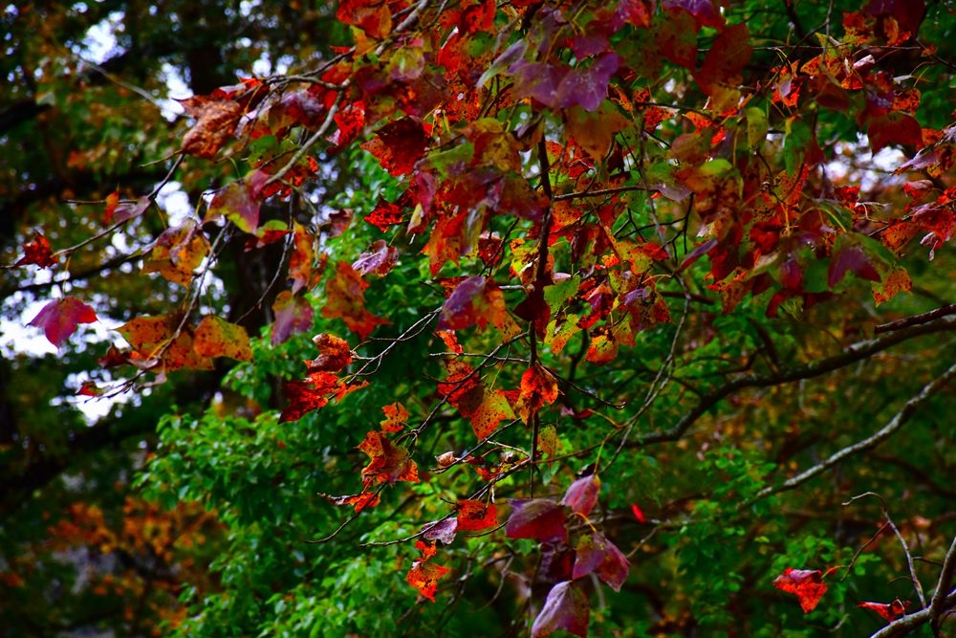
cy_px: 319
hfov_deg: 11.8
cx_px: 478
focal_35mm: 174
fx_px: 4621
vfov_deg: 7.9
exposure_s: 1/160
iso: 400
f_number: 6.3
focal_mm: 116
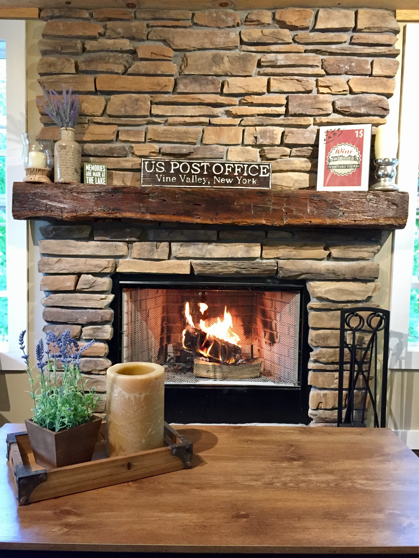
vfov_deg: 61.7
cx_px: 210
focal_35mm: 29
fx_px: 468
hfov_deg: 48.2
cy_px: 279
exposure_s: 1/30
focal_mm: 4.15
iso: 250
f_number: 2.2
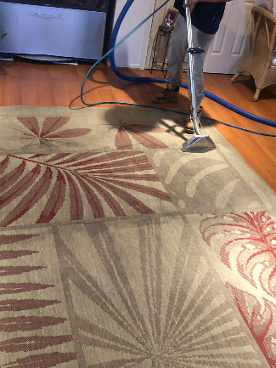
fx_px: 553
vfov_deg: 36.8
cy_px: 184
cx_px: 138
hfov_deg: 28.0
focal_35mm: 52
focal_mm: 6
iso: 16
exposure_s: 1/1089
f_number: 2.4
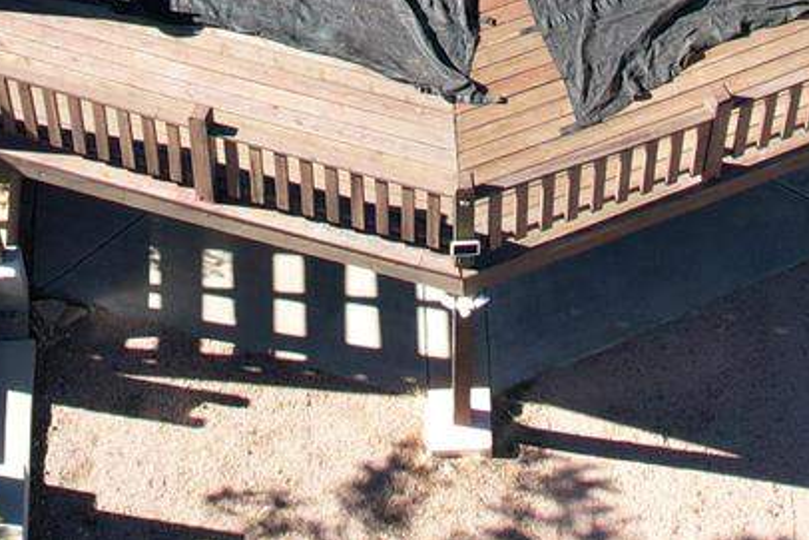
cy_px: -814
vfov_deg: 10.4
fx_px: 2495
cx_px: 446
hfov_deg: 18.4
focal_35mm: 111
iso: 100
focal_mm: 8.38
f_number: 2.8
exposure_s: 1/500
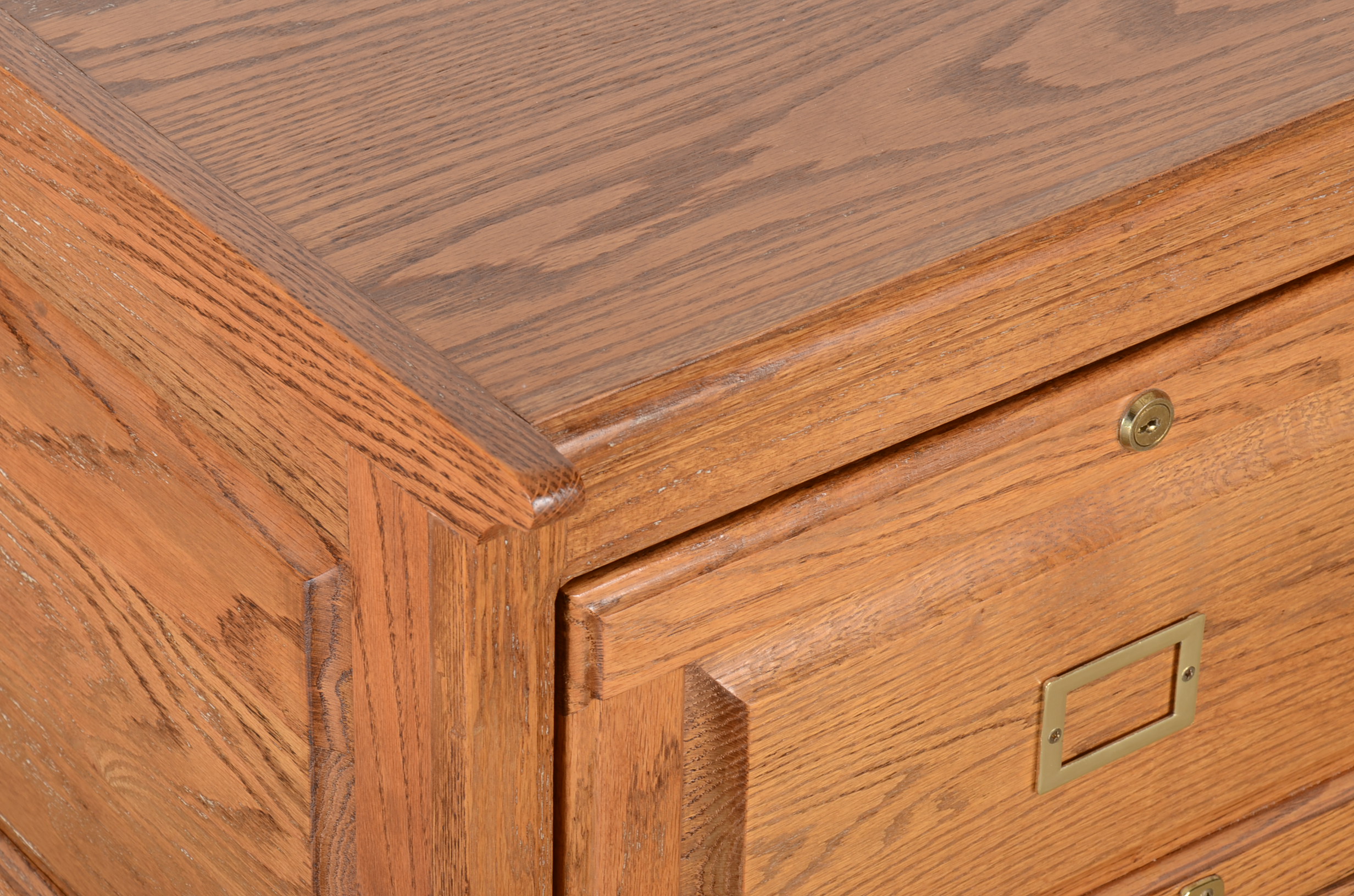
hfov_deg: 16.1
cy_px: 448
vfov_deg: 10.7
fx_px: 4785
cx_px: 677
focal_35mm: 128
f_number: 11
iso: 125
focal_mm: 85
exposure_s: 1/160
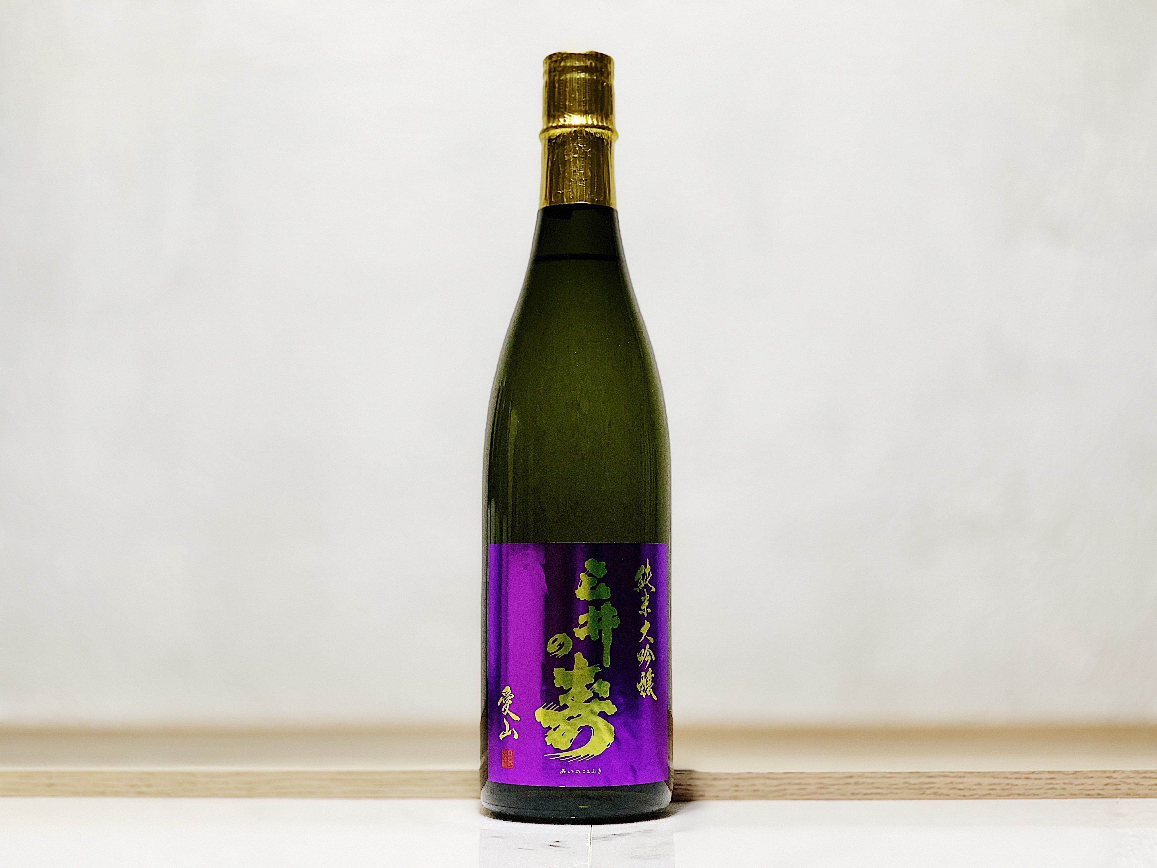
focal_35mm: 52
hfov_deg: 36.8
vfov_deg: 28.0
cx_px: 578
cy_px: 434
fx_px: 1738
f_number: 2.4
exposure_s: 1/49
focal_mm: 6
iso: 80
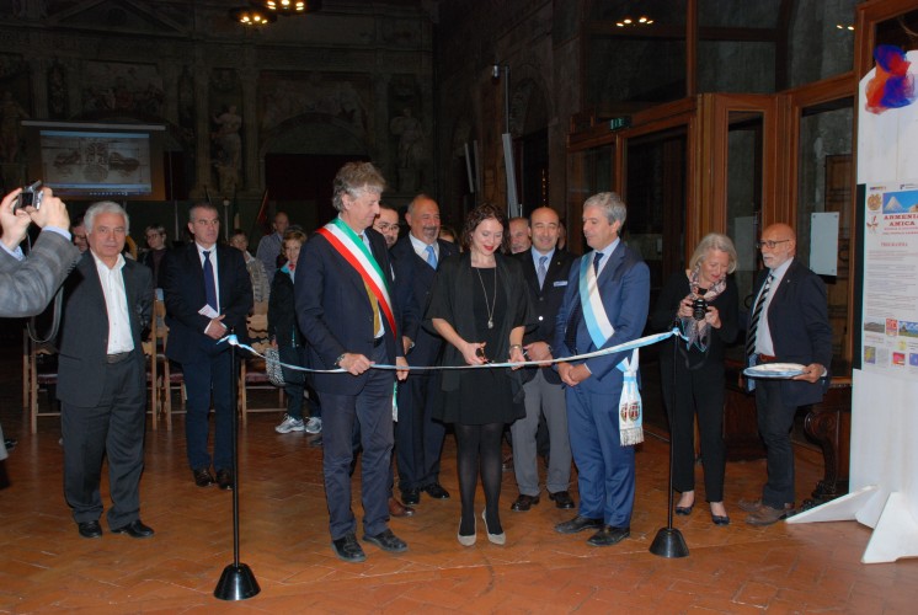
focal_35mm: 36
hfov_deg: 53.1
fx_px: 919
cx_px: 459
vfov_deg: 37.0
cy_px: 308
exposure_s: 1/60
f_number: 5.6
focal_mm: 24
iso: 500
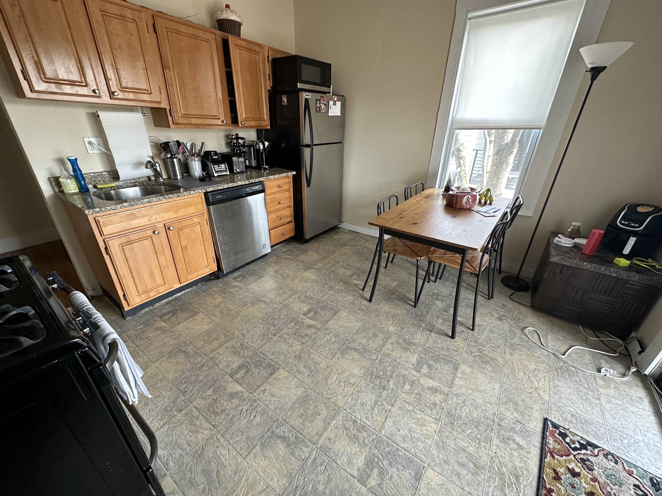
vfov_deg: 85.7
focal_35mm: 14
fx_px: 268
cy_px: 248
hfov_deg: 102.1
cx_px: 331
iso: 200
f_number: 2.2
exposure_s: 1/99
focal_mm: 2.22
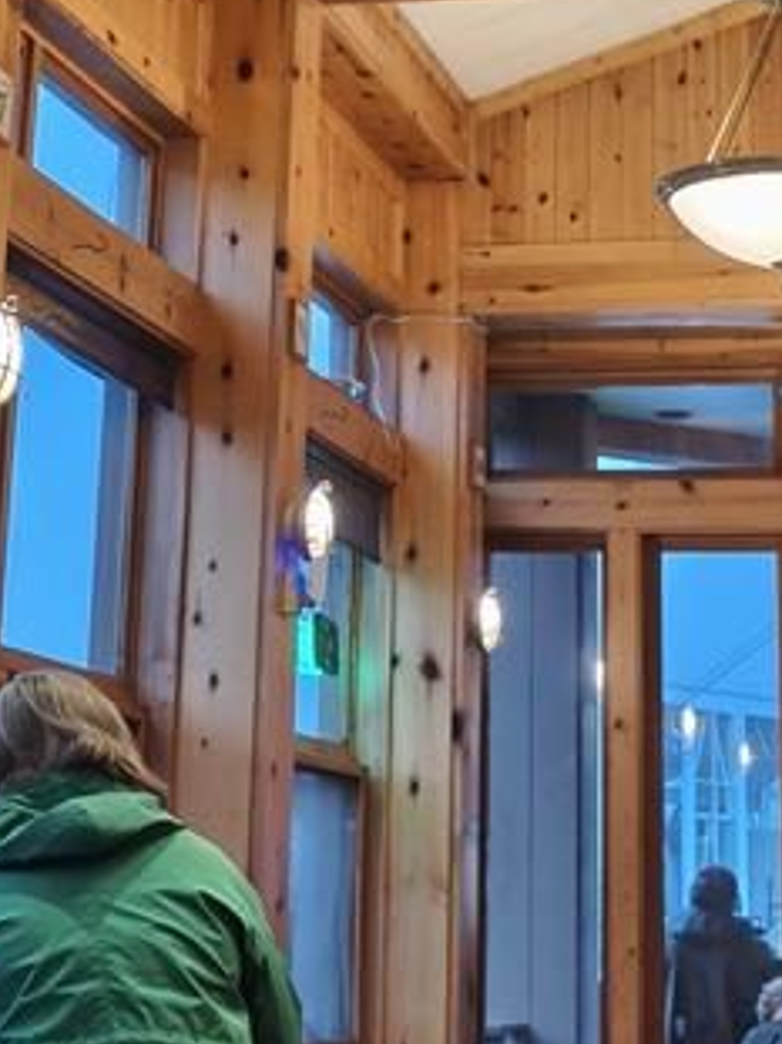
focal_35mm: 91
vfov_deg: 20.9
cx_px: 319
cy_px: 25
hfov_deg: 16.2
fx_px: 2743
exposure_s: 1/30
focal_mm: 6.57
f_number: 1.6
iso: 800
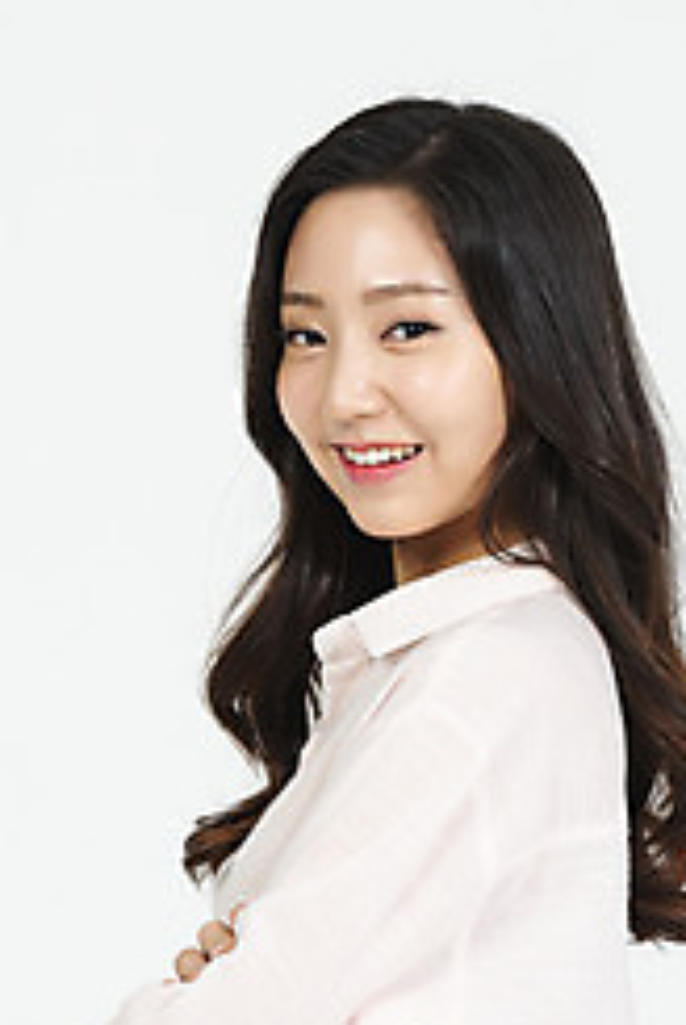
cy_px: 749
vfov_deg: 6.3
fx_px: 9291
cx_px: 387
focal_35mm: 326
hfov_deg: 4.2
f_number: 14
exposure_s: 1/125
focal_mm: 200
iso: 100
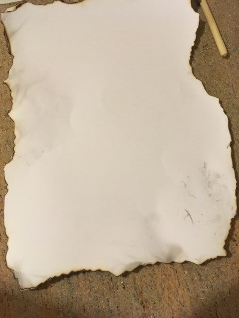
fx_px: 267
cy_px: 159
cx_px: 120
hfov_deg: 48.2
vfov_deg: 61.6
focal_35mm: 29
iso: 160
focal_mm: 4.15
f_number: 2.2
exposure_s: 1/33
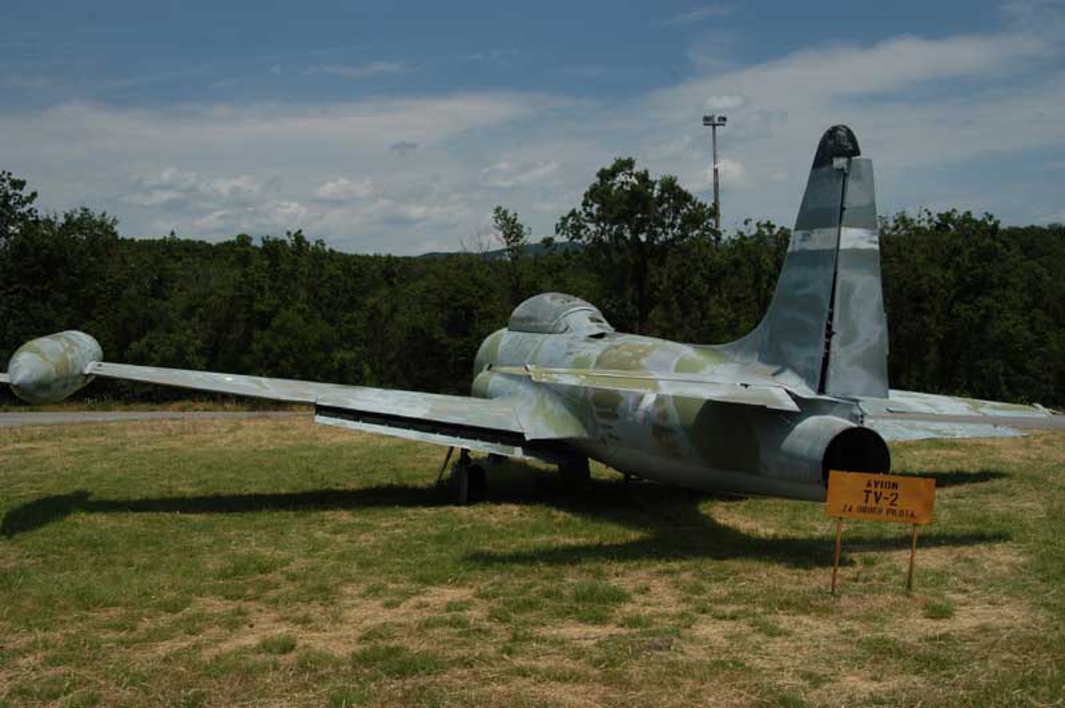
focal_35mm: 36
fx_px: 1064
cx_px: 532
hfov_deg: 53.2
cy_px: 354
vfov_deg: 36.8
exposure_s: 1/250
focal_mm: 24
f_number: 8
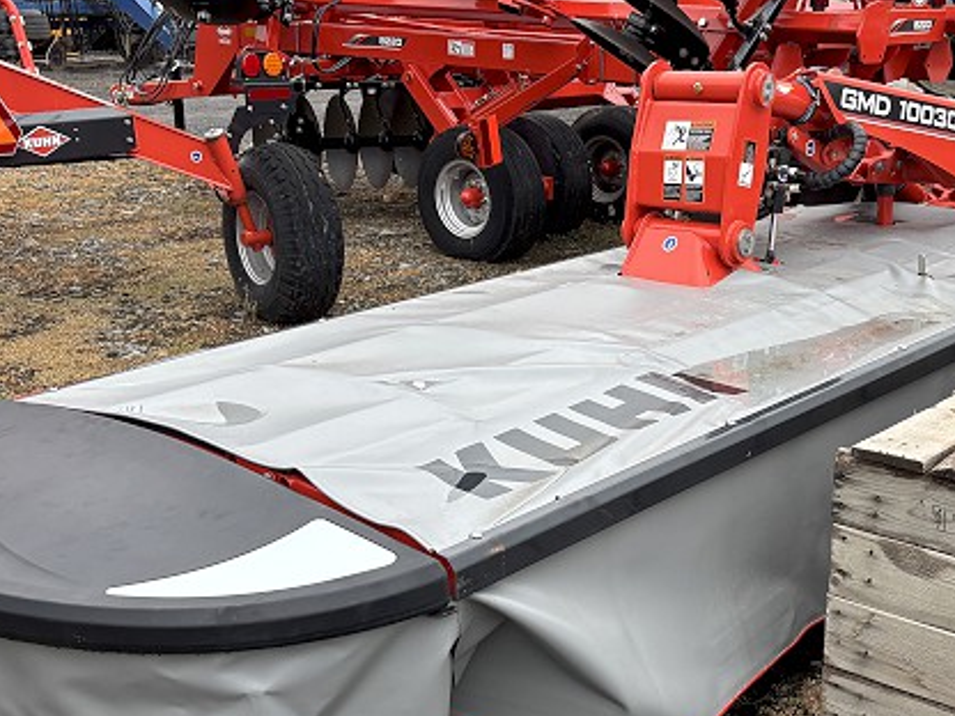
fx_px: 1379
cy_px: 358
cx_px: 640
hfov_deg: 37.8
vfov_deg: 29.1
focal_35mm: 50
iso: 50
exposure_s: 1/781
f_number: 1.6
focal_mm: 5.96
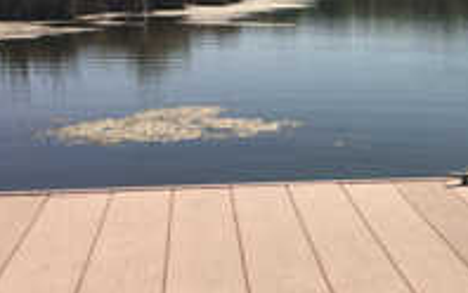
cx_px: 390
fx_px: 791
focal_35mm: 62
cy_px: 85
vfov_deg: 20.9
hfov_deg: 31.9
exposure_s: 1/2747
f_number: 2.2
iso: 25
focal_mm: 4.15
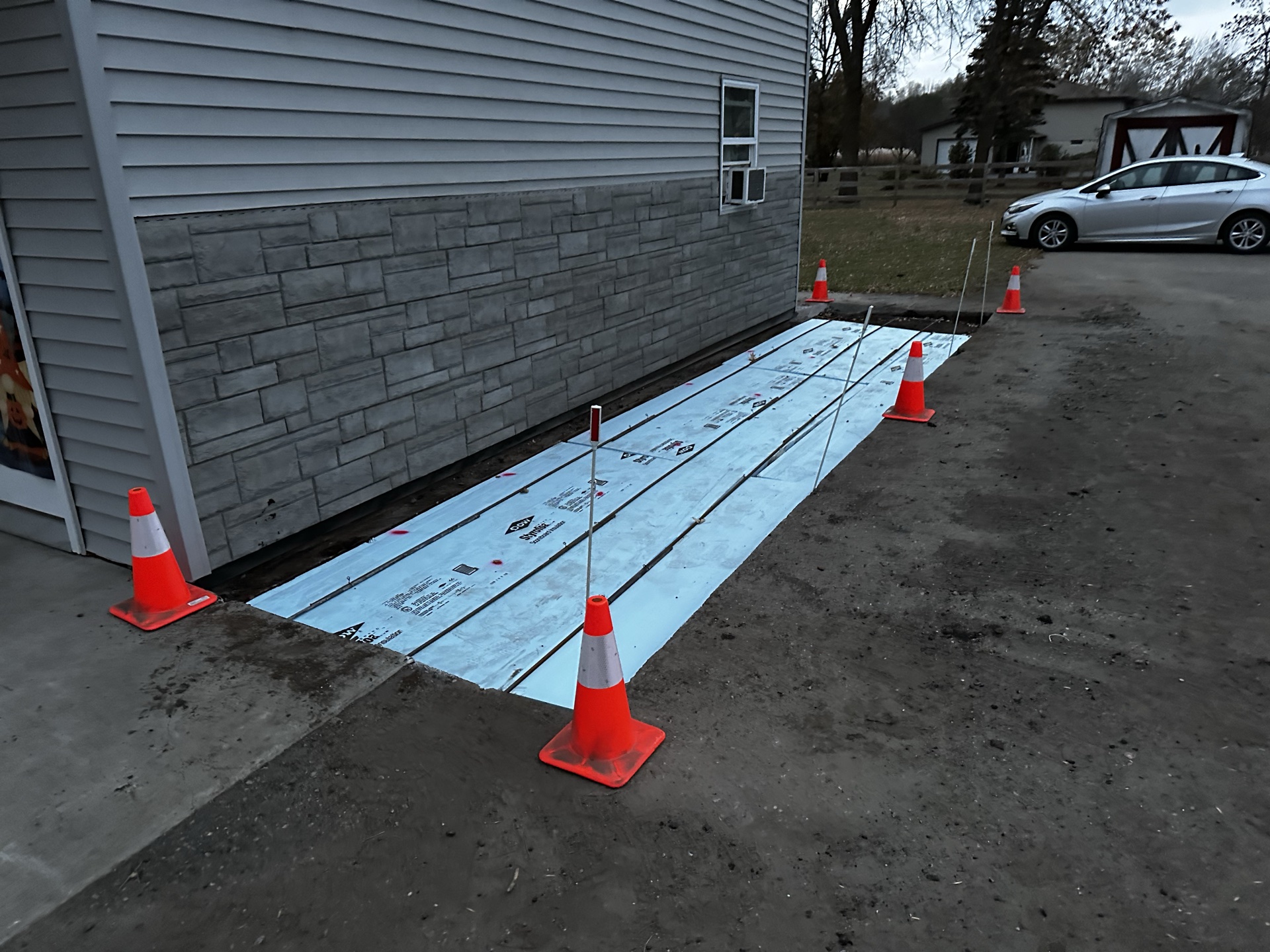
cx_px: 635
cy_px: 476
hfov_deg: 71.6
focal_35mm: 24
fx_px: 881
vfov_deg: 56.8
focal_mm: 6.86
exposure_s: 1/40
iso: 1000
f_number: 1.78
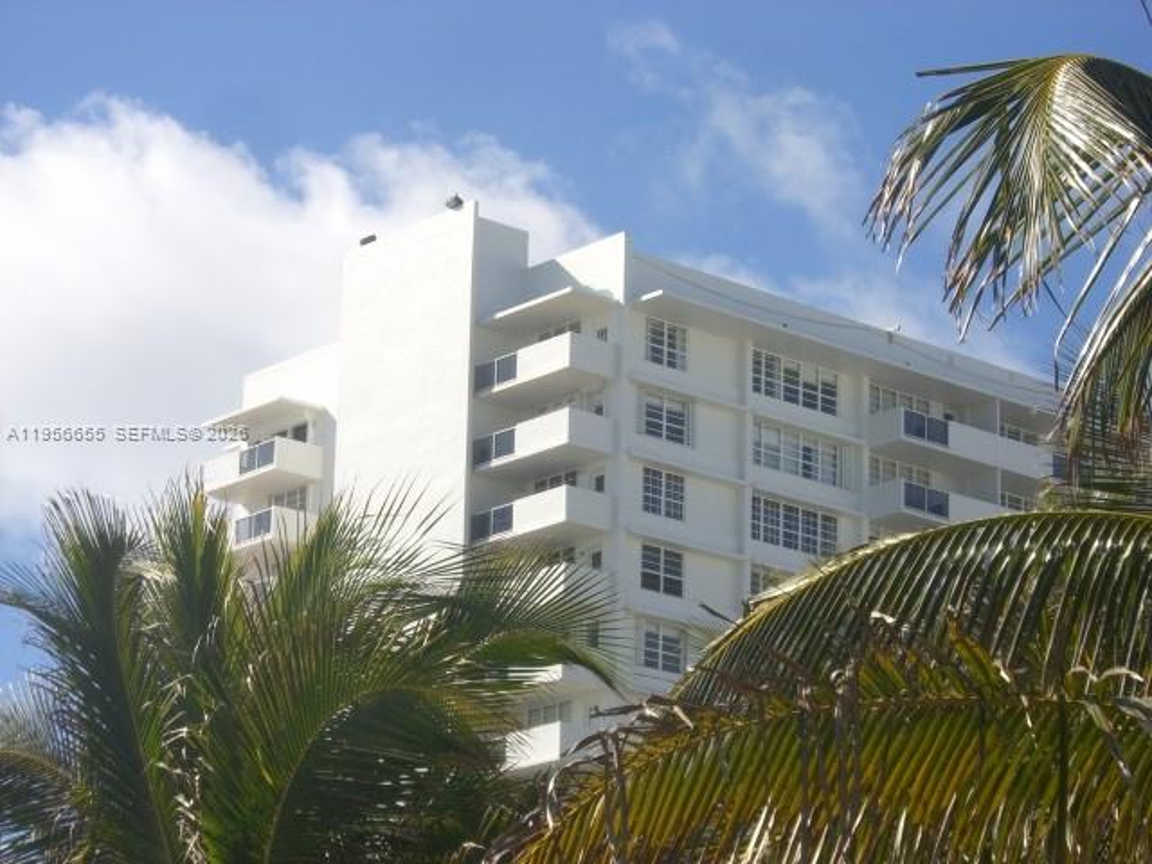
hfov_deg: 17.3
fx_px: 3794
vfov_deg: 13.0
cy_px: 432
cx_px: 576
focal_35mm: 114
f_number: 8.3
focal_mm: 18.6
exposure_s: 1/200
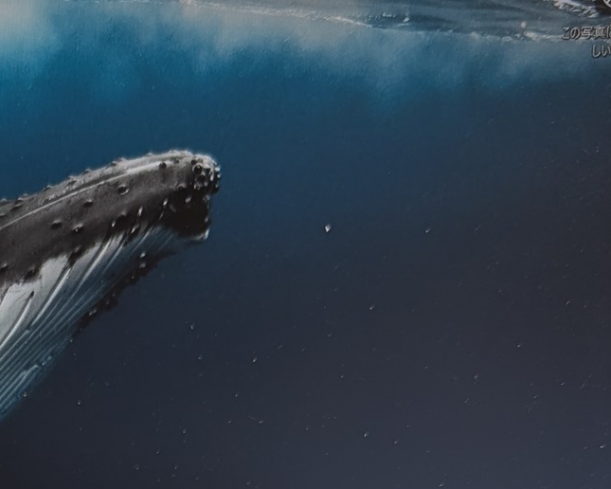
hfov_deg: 19.9
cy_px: 836
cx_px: -19
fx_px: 1682
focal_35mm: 93
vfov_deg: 14.8
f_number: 1.85
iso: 41
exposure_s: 1/105
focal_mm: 6.81
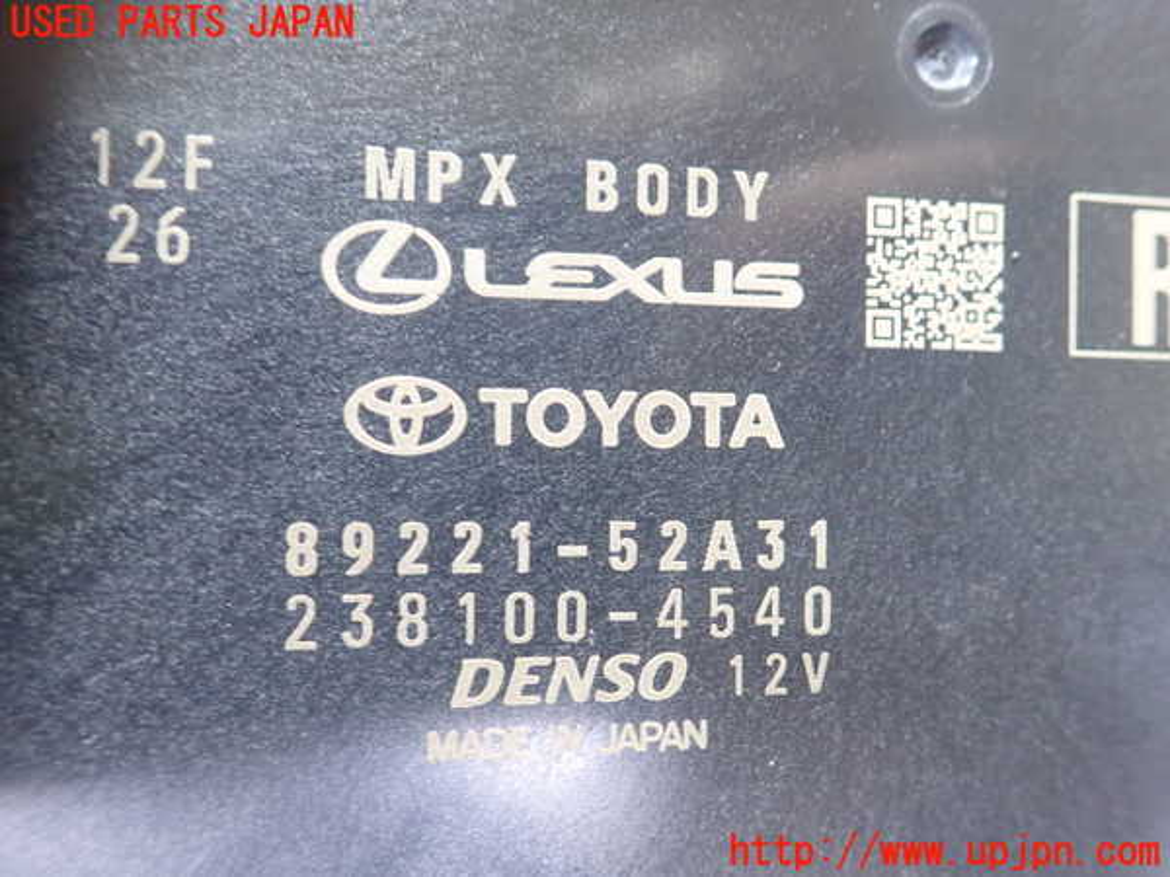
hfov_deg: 60.0
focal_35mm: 30
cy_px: 438
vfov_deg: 46.8
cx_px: 585
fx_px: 1014
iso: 1000
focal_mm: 5.5
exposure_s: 1/30
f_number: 2.3
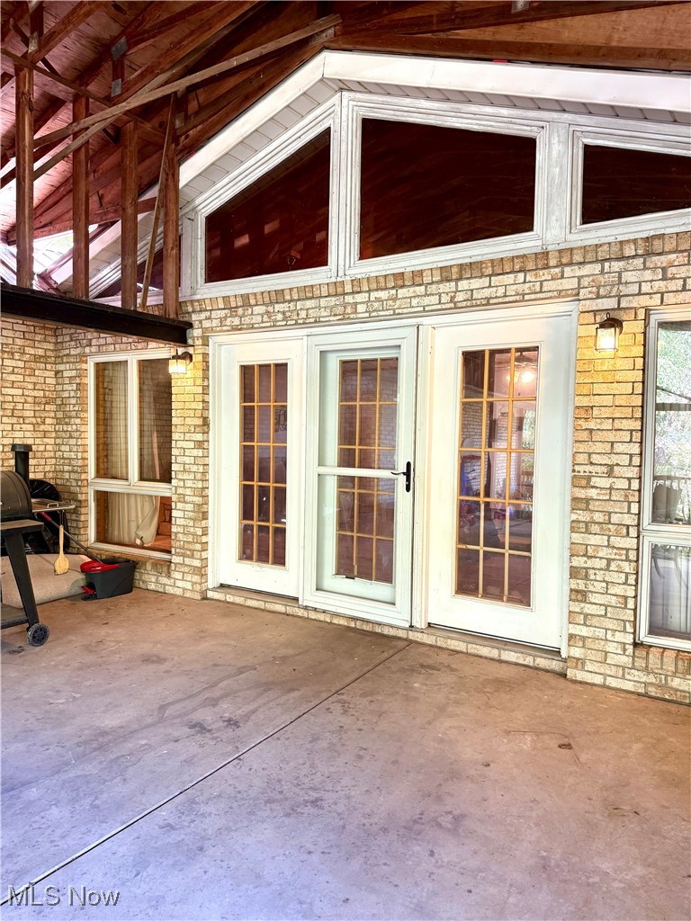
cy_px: 460
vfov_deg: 71.6
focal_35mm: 24
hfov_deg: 56.8
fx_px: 639
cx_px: 346
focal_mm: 6.76
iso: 200
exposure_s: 1/60
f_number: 1.78
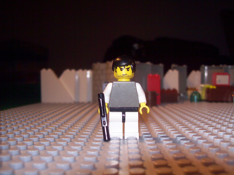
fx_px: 243
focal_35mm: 36
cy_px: 88
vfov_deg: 39.6
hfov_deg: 51.4
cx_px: 117
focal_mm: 6
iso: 80
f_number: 2.7
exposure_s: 1/64
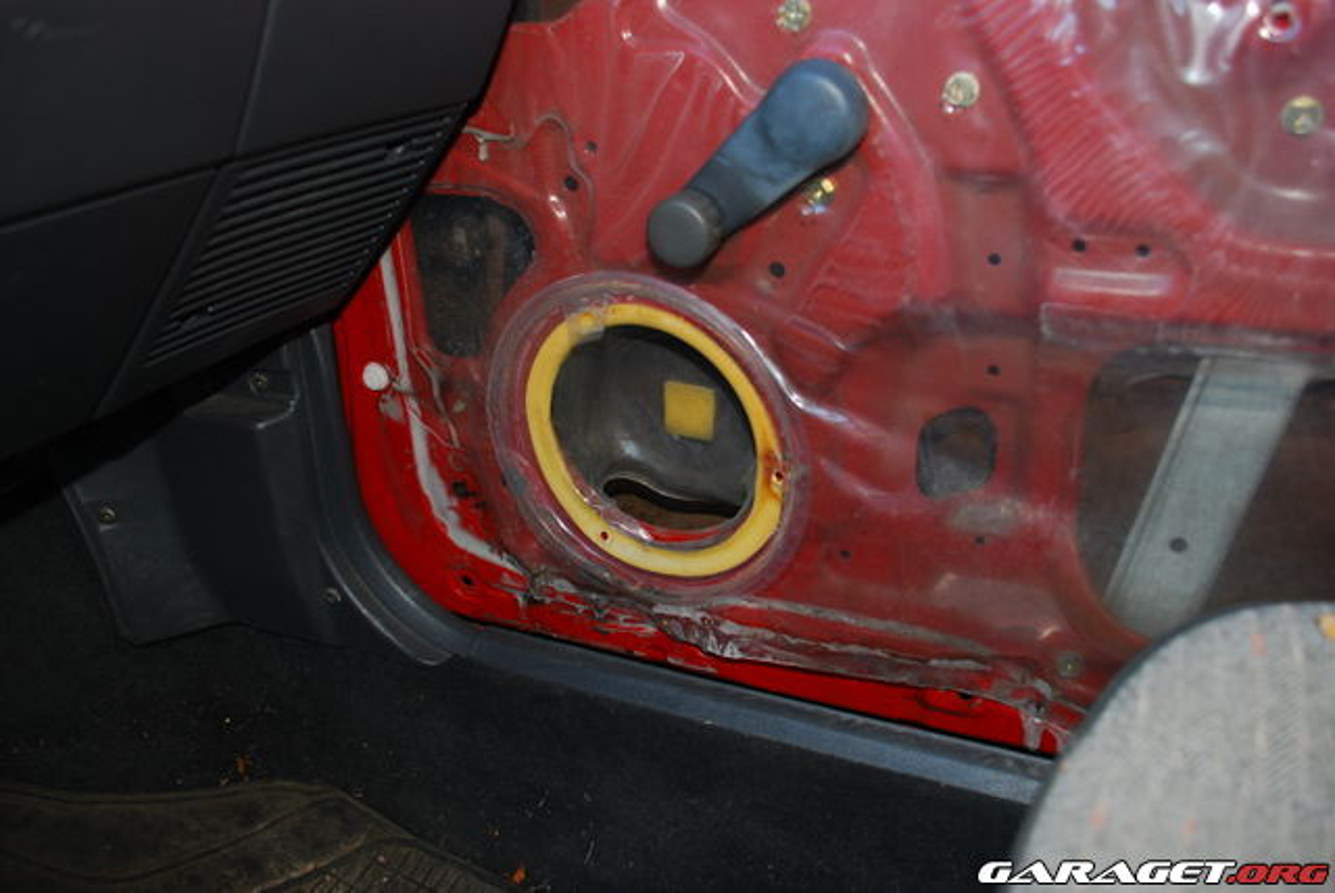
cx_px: 668
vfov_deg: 43.7
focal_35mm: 30
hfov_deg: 61.9
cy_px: 446
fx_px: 1113
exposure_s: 1/80
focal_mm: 20
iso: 200
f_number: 3.8
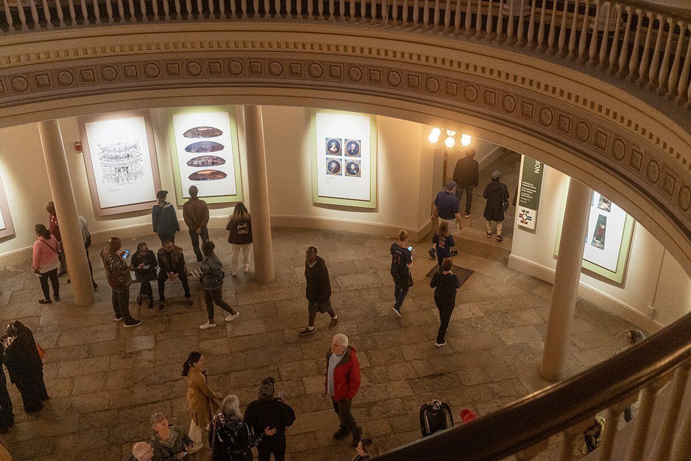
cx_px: 346
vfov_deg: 37.9
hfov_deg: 54.4
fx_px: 672
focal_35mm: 35
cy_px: 230
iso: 3200
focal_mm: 35
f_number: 2.8
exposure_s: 1/160
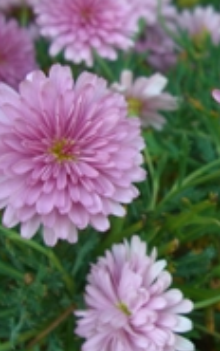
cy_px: 152
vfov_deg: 25.8
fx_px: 766
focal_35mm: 80
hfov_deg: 15.8
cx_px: 260
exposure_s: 1/160
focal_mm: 7.9
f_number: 2.8
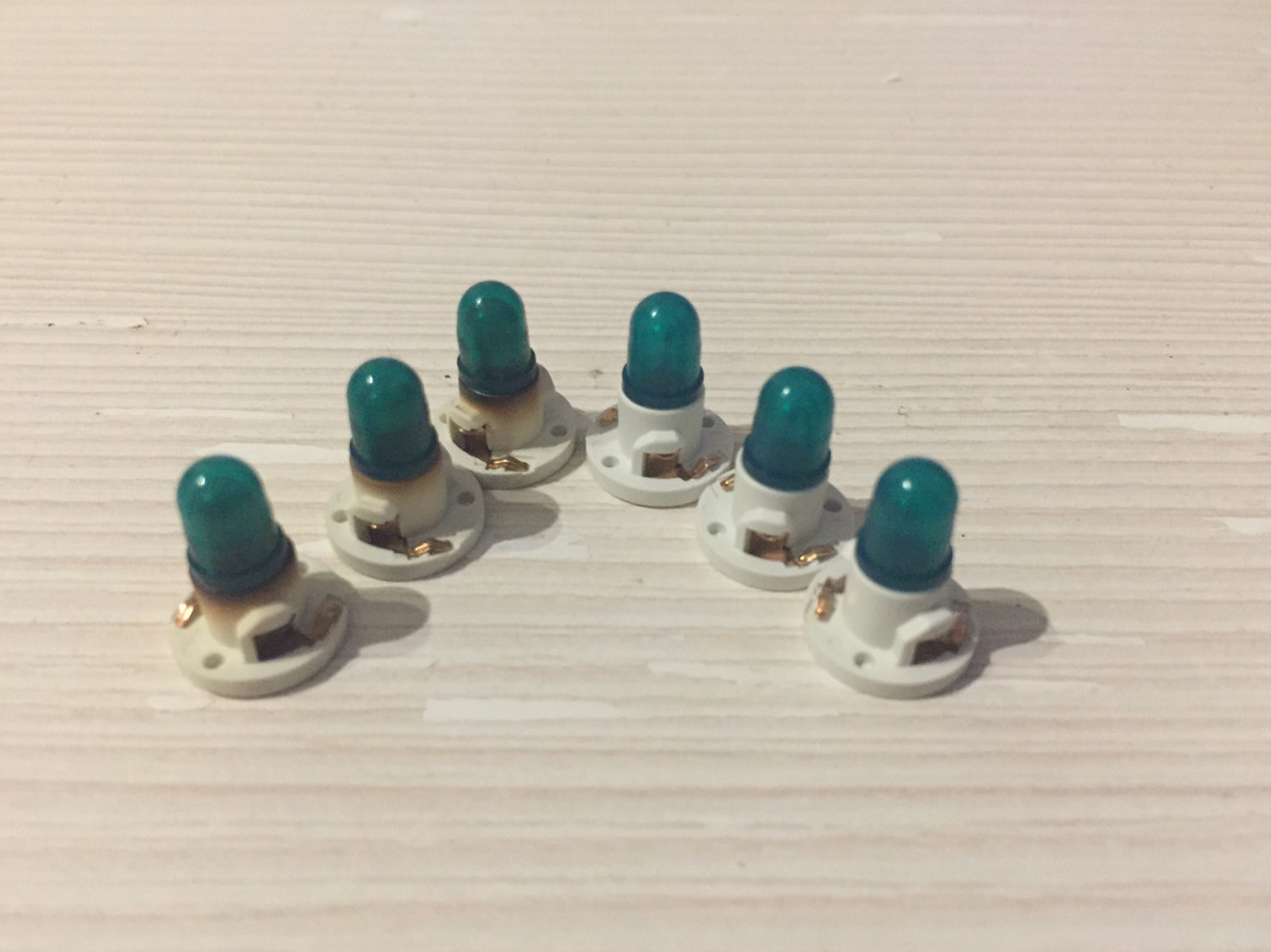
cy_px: 488
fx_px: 1101
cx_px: 636
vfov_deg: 46.8
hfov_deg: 60.0
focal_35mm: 30
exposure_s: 1/17
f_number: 2.2
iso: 320
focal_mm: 4.15
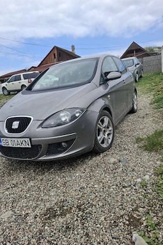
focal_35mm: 25
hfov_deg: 51.2
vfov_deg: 71.5
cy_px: 122
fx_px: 170
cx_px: 74
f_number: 1.8
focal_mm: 5.54
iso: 50
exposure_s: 1/1429
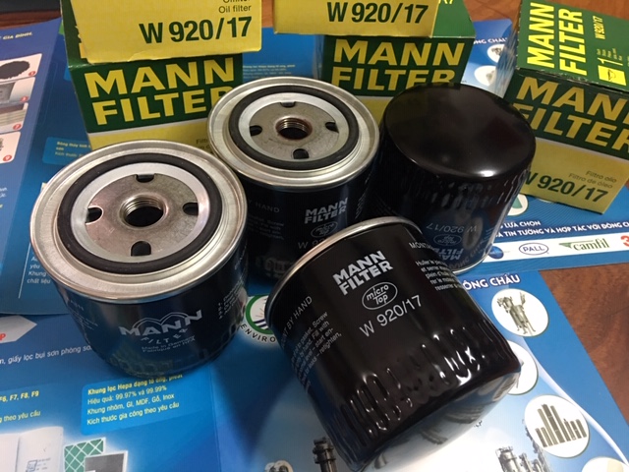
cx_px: 314
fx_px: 527
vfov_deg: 48.2
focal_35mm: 29
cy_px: 236
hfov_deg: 61.7
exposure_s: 1/8
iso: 100
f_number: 2.2
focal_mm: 4.15
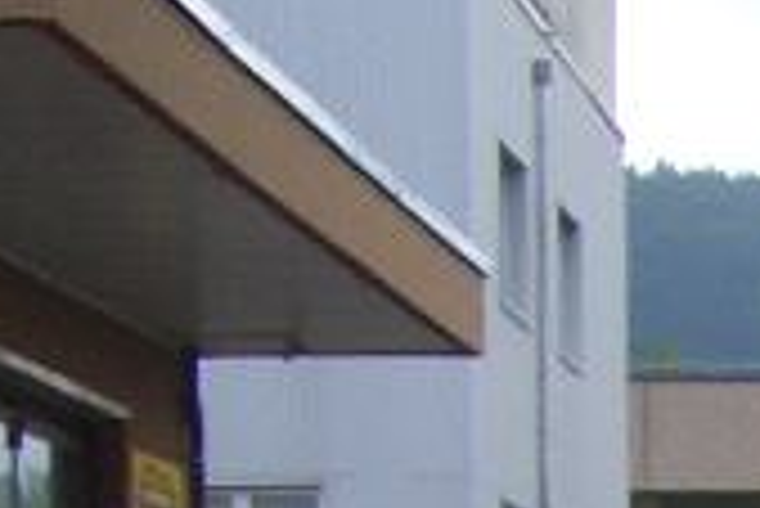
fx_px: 5832
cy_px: 2041
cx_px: 2118
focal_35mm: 276
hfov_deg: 6.9
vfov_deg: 4.6
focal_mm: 5.8
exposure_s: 1/200
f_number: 4.3
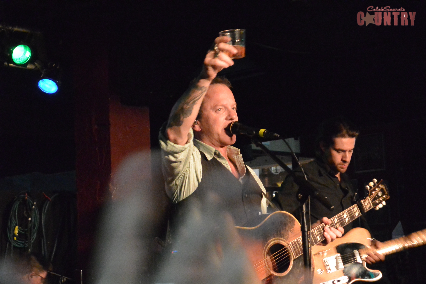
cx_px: 213
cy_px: 142
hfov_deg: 25.1
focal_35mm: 81
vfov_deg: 16.9
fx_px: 958
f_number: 5.6
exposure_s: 1/10
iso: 3200
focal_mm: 30
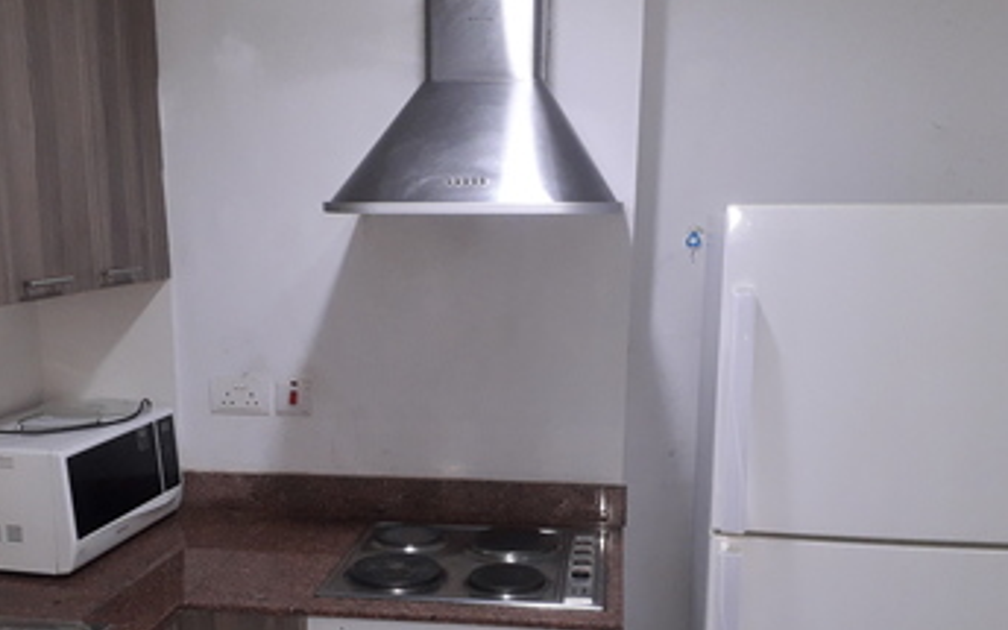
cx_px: 462
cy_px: 420
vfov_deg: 33.3
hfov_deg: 51.5
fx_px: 1044
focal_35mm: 38
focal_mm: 3.6
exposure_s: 1/33
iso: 200
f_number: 1.9
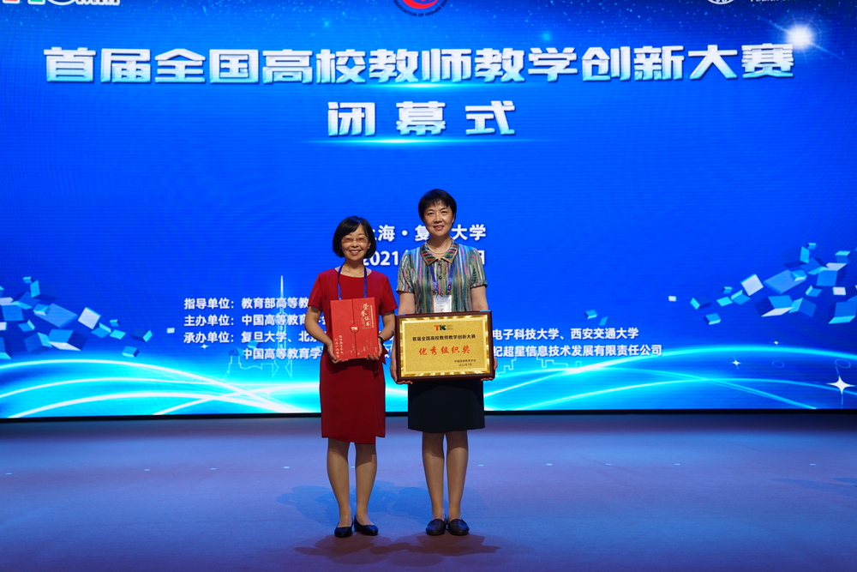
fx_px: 1048
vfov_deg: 30.5
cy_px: 286
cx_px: 428
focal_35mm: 44
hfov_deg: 44.5
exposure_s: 1/320
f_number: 2.8
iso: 800
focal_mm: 44
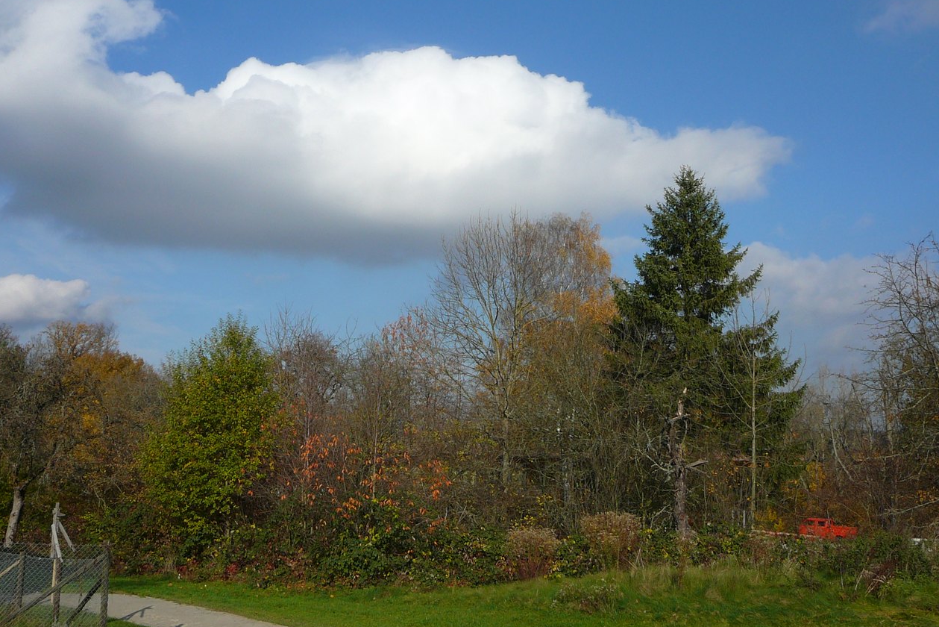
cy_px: 324
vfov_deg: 36.0
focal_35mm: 37
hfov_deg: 51.9
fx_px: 965
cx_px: 473
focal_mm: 5.2
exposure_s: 1/640
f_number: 5
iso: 80
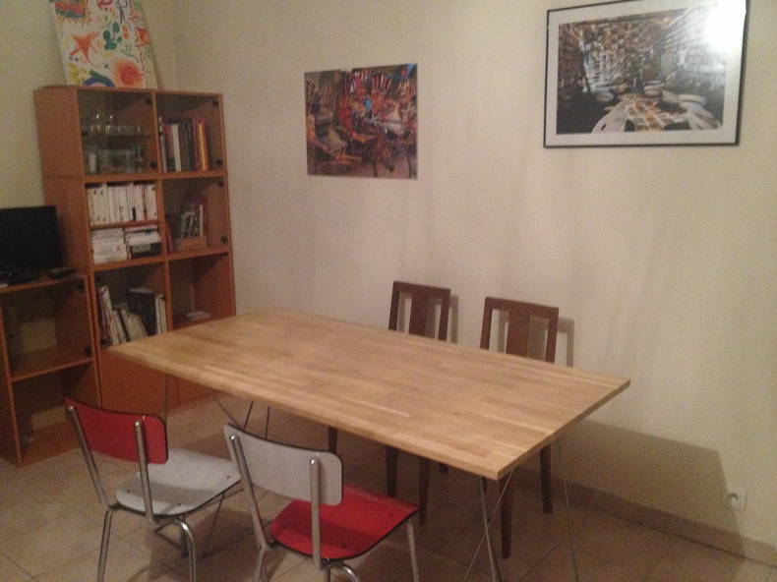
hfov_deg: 52.6
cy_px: 291
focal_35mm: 35
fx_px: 785
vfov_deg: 40.7
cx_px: 388
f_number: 2.4
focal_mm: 4.28
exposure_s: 1/15
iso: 500
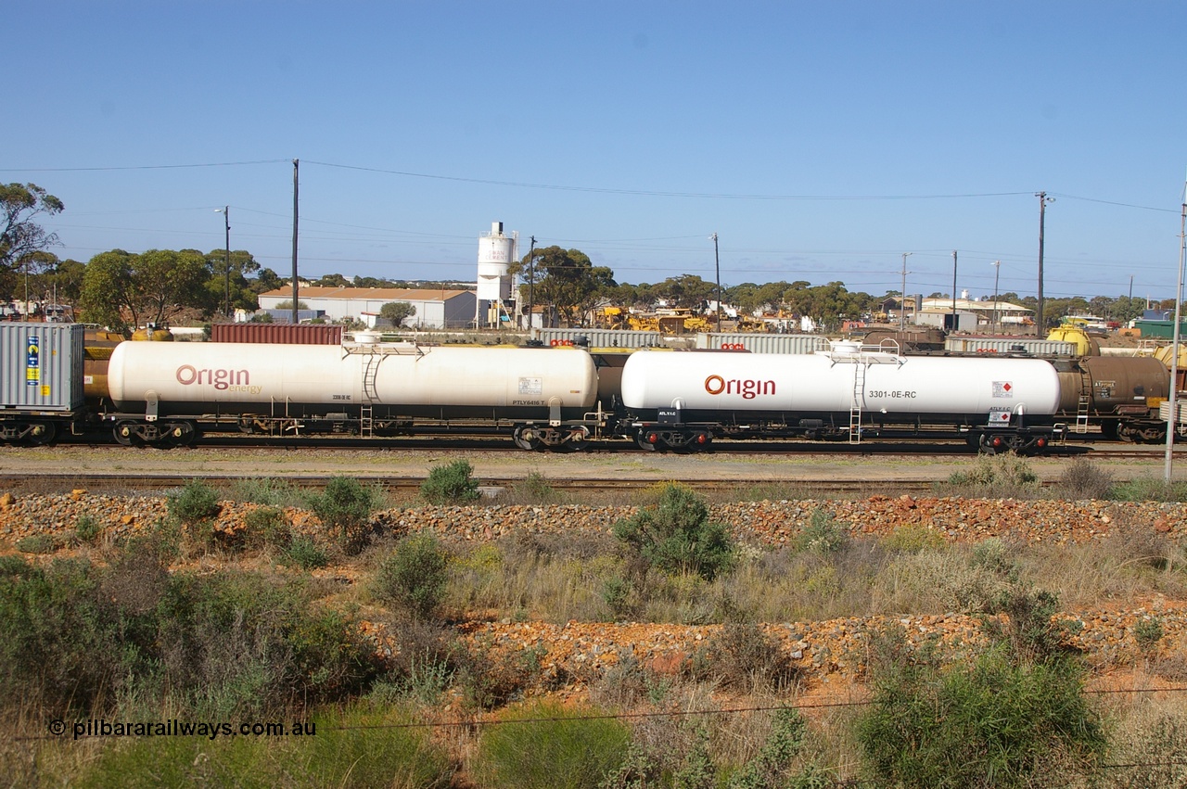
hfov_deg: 43.6
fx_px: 1482
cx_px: 594
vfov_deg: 29.8
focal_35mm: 45
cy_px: 394
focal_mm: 30
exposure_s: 1/500
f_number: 9.5
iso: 200
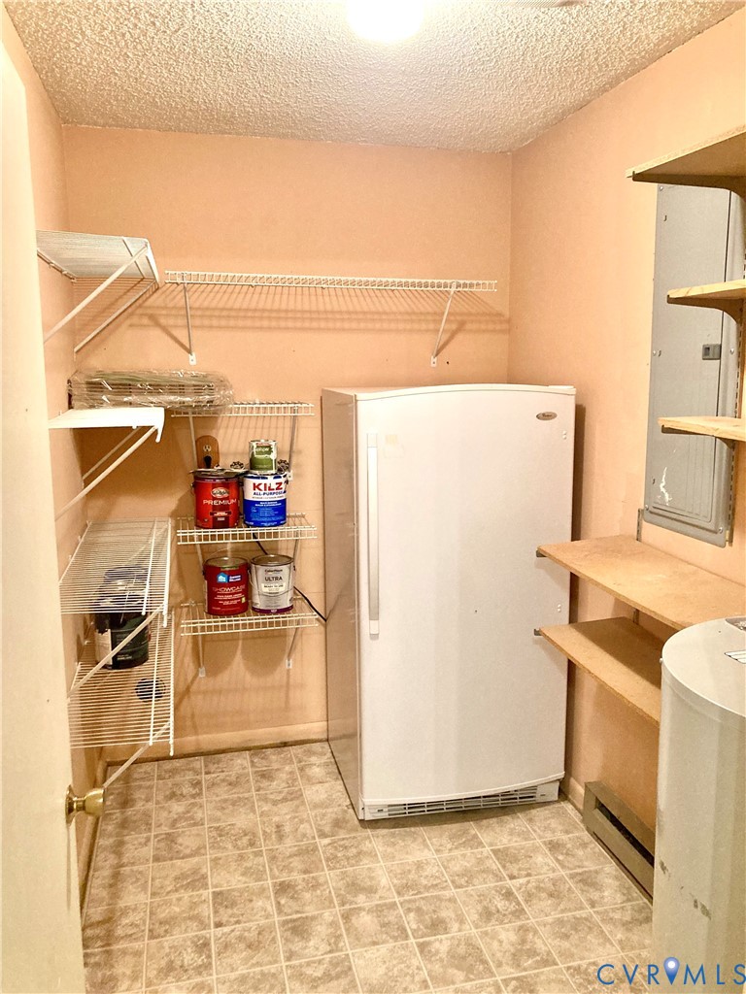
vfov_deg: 63.4
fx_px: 805
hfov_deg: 49.7
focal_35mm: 28
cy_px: 497
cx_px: 373
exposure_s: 1/40
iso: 320
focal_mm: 3.99
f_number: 1.8
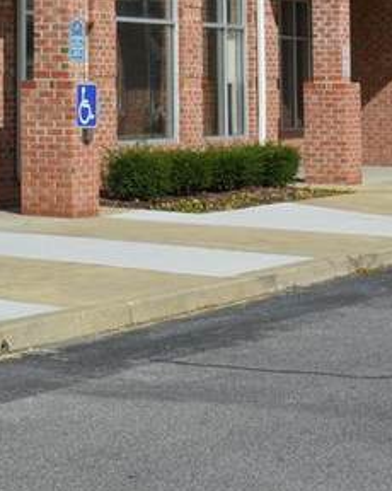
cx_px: -95
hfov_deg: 12.0
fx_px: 1815
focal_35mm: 125
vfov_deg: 14.6
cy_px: -180
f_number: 9
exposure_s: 1/320
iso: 100
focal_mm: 20
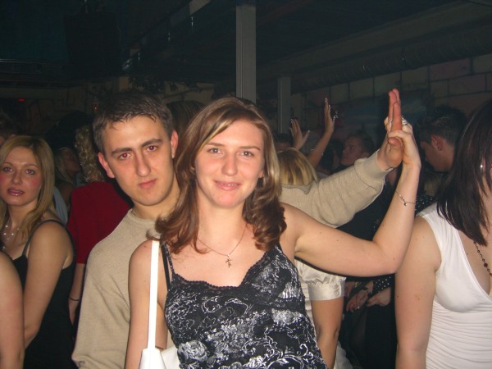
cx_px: 246
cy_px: 184
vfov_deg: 37.7
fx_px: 540
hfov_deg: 49.0
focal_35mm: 38
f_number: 2.8
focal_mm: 7.9
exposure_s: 1/60
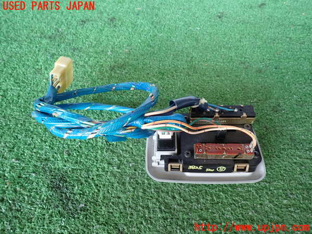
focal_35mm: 25
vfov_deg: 54.9
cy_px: 117
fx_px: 225
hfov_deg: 69.4
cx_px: 156
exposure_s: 1/60
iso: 200
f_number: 2
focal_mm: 4.5
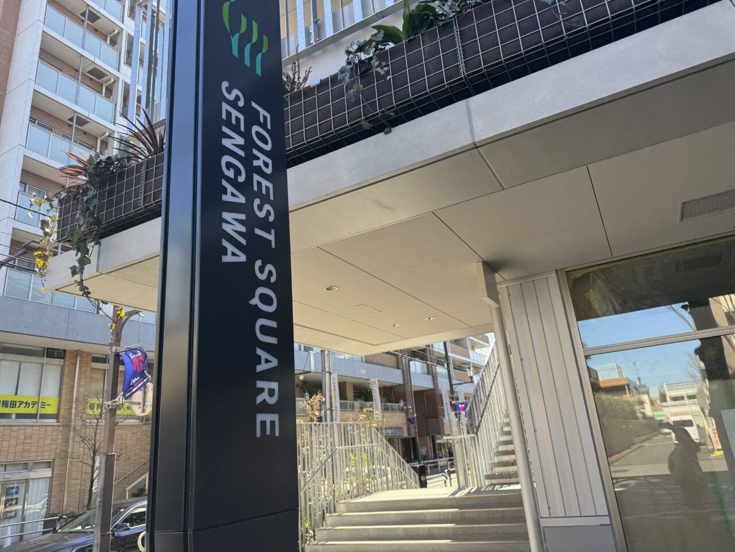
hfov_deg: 71.6
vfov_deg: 56.8
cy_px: 276
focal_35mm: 24
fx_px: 510
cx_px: 368
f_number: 1.78
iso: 80
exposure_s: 1/747
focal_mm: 6.76
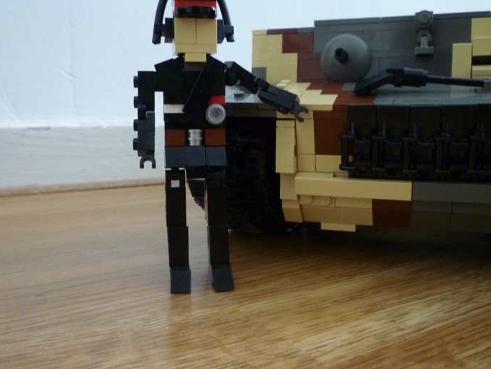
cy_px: 161
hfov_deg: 53.9
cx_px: 244
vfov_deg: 41.7
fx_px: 482
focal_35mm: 34
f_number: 3.3
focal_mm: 5.2
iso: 400
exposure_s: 1/8
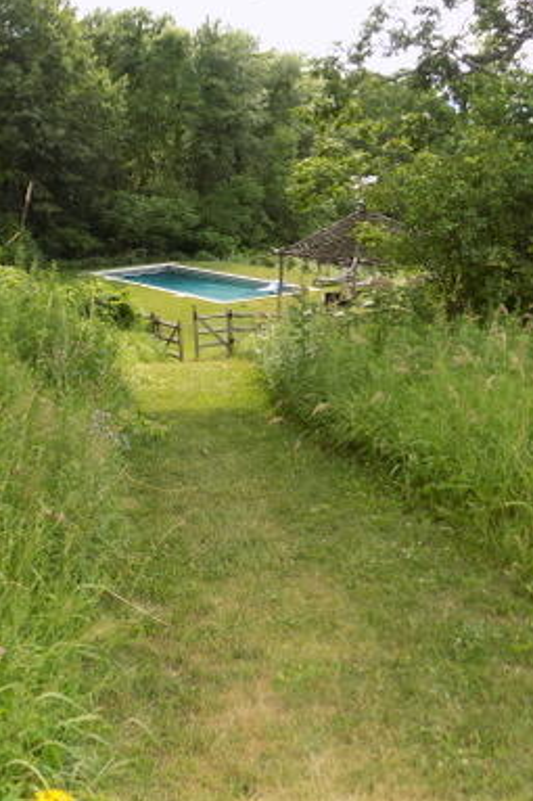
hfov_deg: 33.0
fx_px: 889
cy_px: 391
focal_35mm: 40
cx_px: 165
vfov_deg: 48.5
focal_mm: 4
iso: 80
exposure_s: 1/200
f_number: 3.1
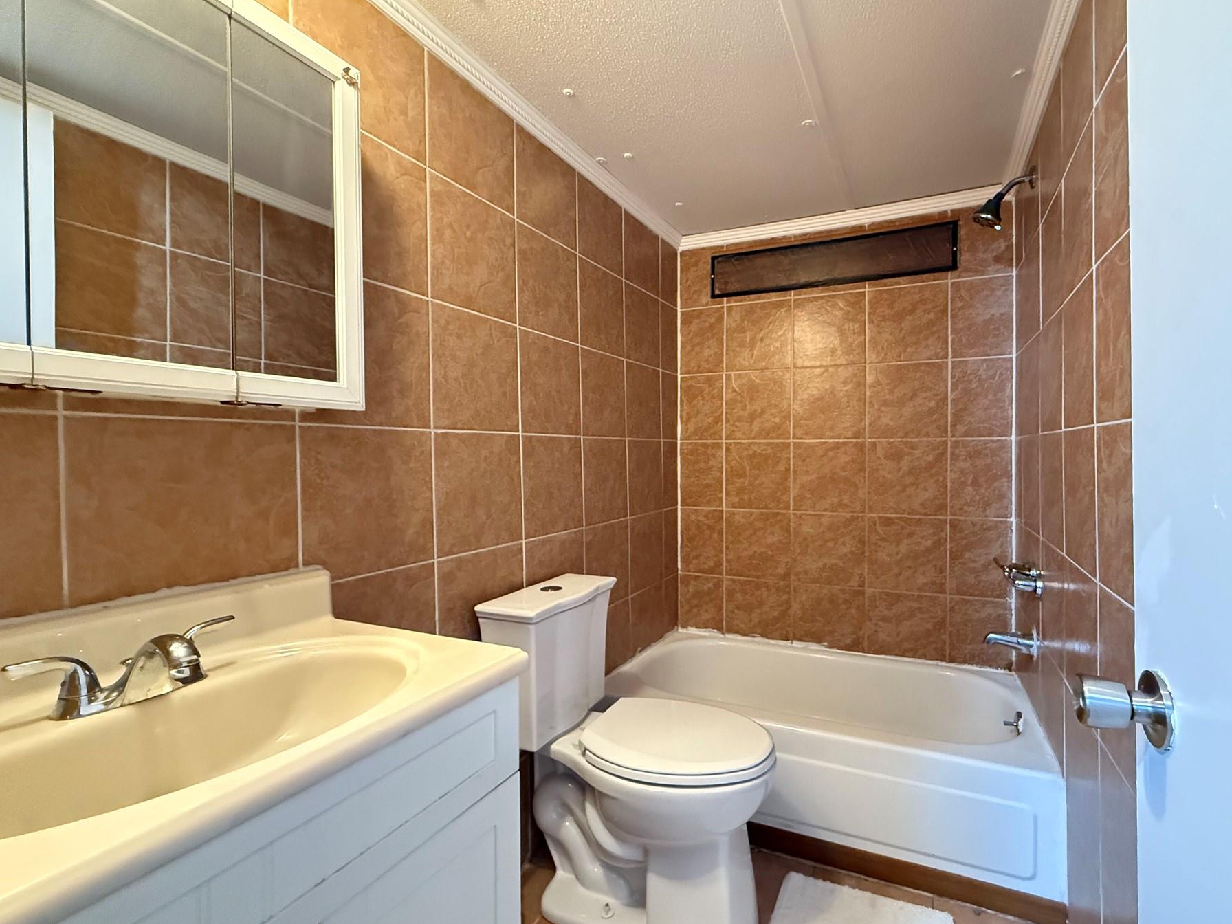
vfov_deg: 78.1
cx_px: 694
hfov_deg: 94.0
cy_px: 461
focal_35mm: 16
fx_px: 569
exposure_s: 1/40
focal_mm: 2.22
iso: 1250
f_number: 2.2
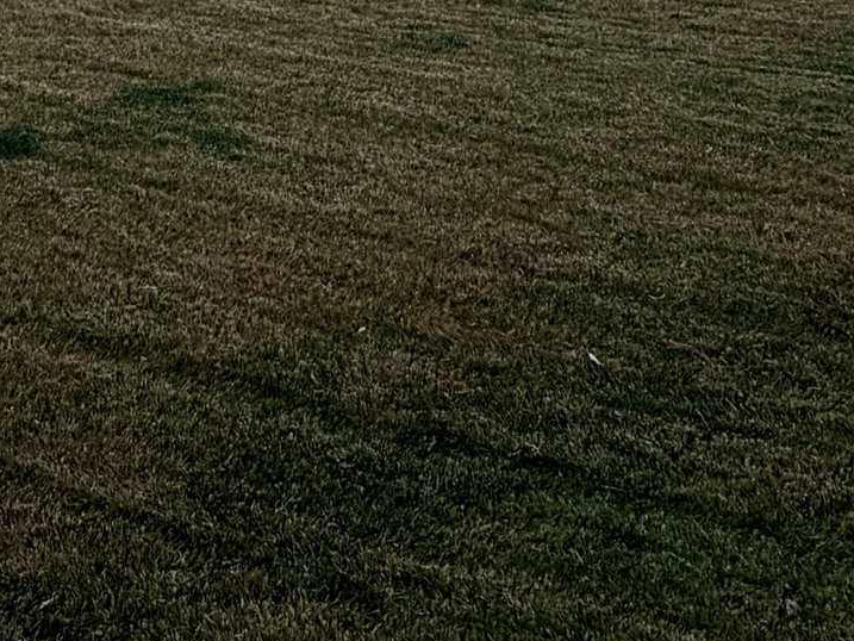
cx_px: 187
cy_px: -381
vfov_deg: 20.2
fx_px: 1480
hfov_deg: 31.5
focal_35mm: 60
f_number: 2.2
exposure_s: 1/770
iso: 40
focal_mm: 2.22
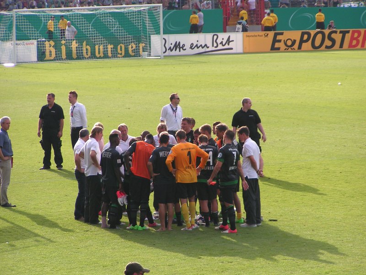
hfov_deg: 8.8
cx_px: 183
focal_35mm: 226
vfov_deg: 6.6
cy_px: 138
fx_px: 2390
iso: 50
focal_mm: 34.5
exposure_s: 1/400
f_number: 3.5
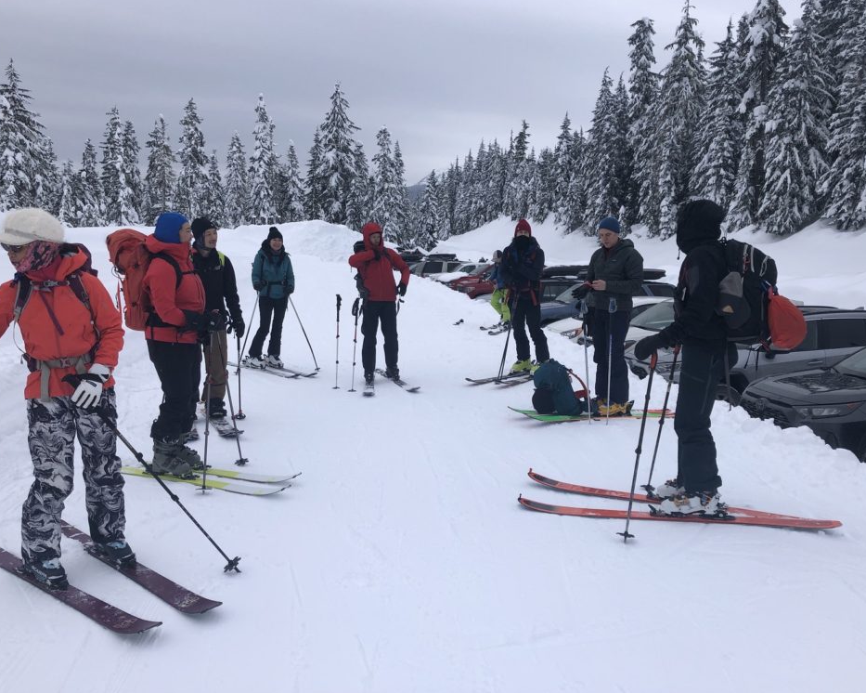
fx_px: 769
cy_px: 339
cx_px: 446
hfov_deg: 58.8
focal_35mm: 30
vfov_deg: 48.5
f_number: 1.8
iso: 20
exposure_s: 1/623
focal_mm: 3.99
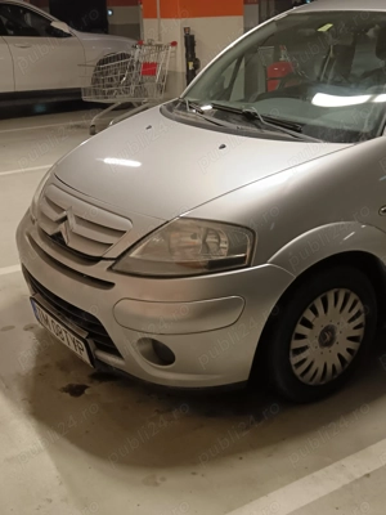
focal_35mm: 46
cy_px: 258
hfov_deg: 31.5
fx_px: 684
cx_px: 193
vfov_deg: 41.2
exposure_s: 1/25
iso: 769
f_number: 1.9
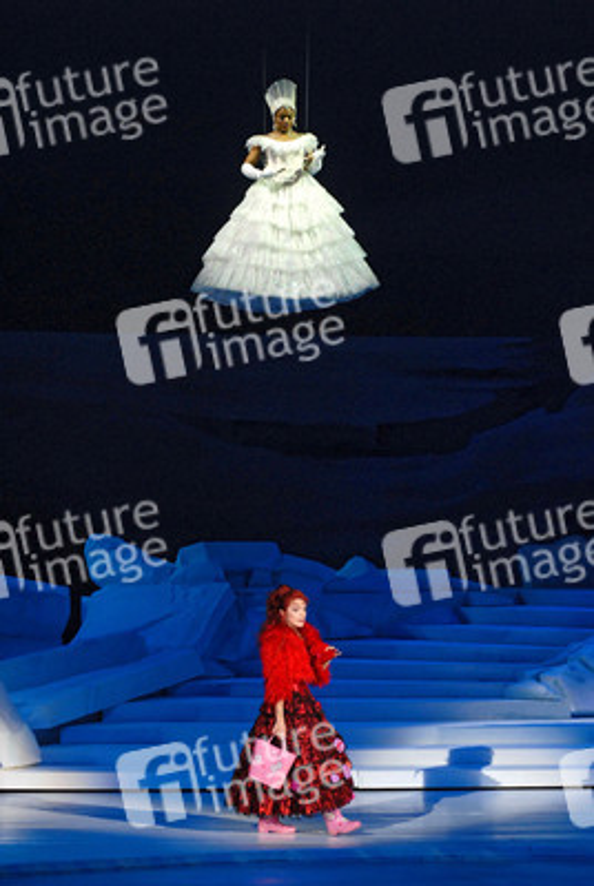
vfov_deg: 13.7
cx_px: 297
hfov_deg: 9.2
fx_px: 3699
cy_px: 443
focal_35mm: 150
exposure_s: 1/250
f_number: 5
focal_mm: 100
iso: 800
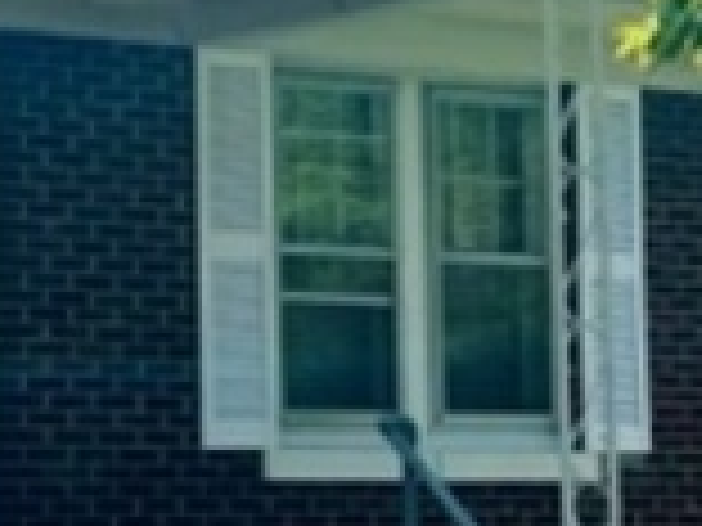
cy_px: 112
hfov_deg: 14.5
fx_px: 2697
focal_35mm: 133
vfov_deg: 11.1
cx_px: -86
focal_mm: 5.7
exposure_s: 1/10309
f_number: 1.5
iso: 50
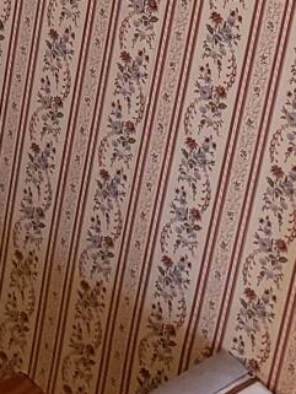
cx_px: -305
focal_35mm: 162
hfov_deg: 8.7
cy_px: -387
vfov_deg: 11.1
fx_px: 1846
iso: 250
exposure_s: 1/30
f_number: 1.5
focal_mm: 4.3
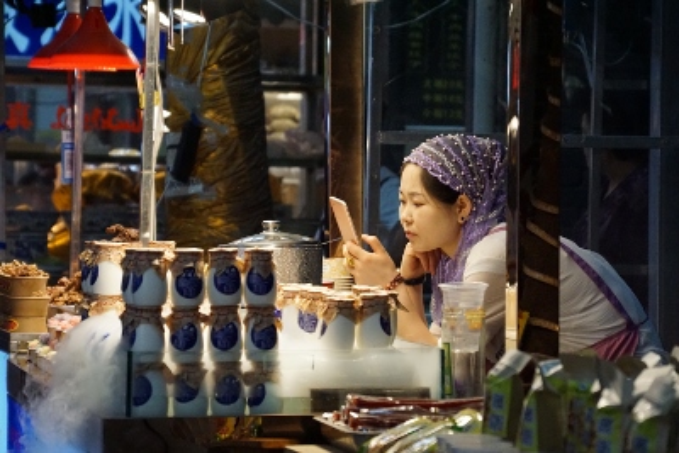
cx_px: 340
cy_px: 226
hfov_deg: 11.4
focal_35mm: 180
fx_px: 3396
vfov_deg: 7.6
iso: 3200
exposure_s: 1/1250
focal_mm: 120
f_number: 5.6
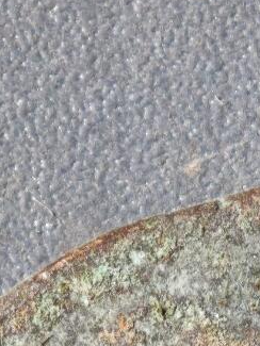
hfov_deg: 2.7
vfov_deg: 3.6
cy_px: 657
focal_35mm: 554
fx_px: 5544
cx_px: 409
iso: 160
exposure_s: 1/100
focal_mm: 9
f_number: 2
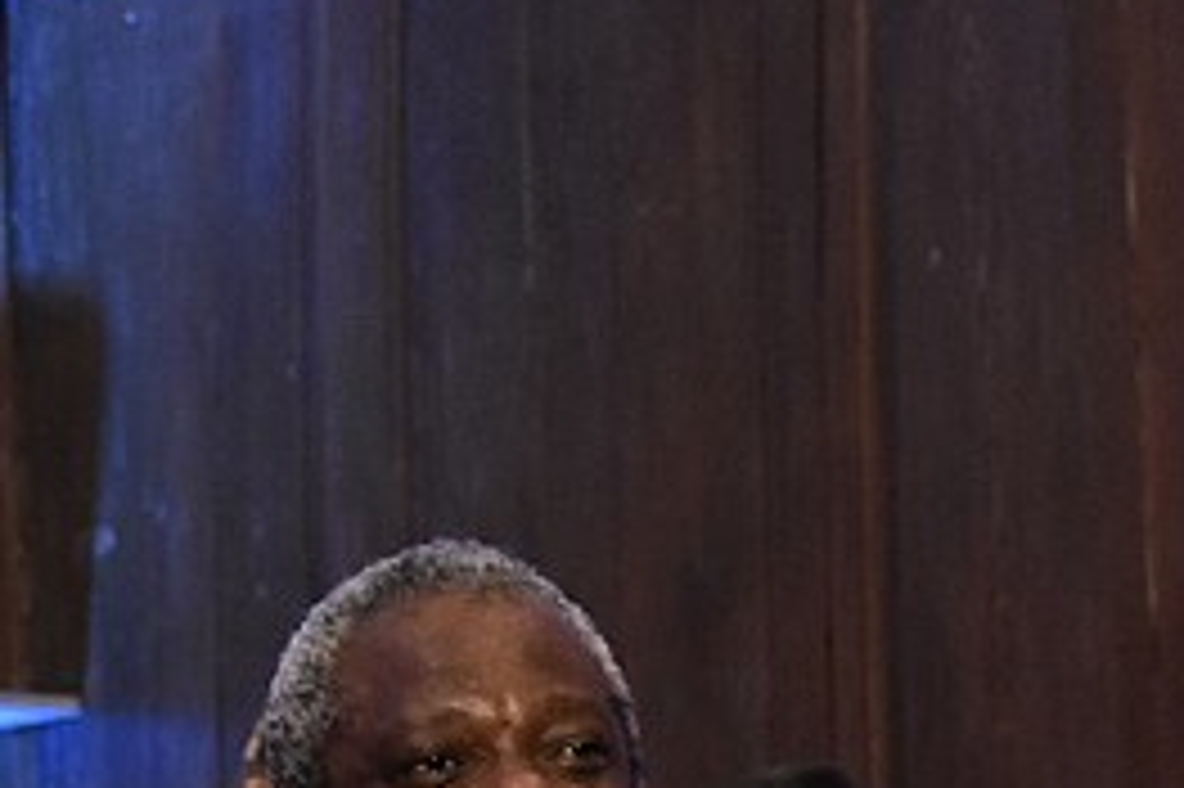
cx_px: 774
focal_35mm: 219
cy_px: 1141
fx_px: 7198
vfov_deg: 6.2
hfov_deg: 9.4
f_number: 5.6
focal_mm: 48
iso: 4000
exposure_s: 1/125
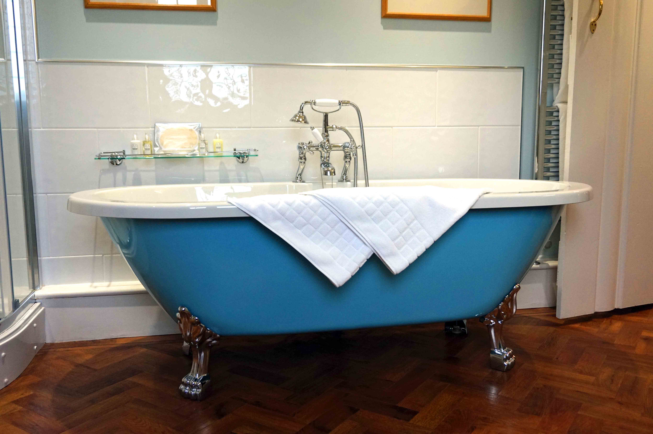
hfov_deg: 59.5
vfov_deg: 41.7
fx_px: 571
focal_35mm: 32
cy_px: 217
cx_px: 326
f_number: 4
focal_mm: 21
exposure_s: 1/160
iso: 800
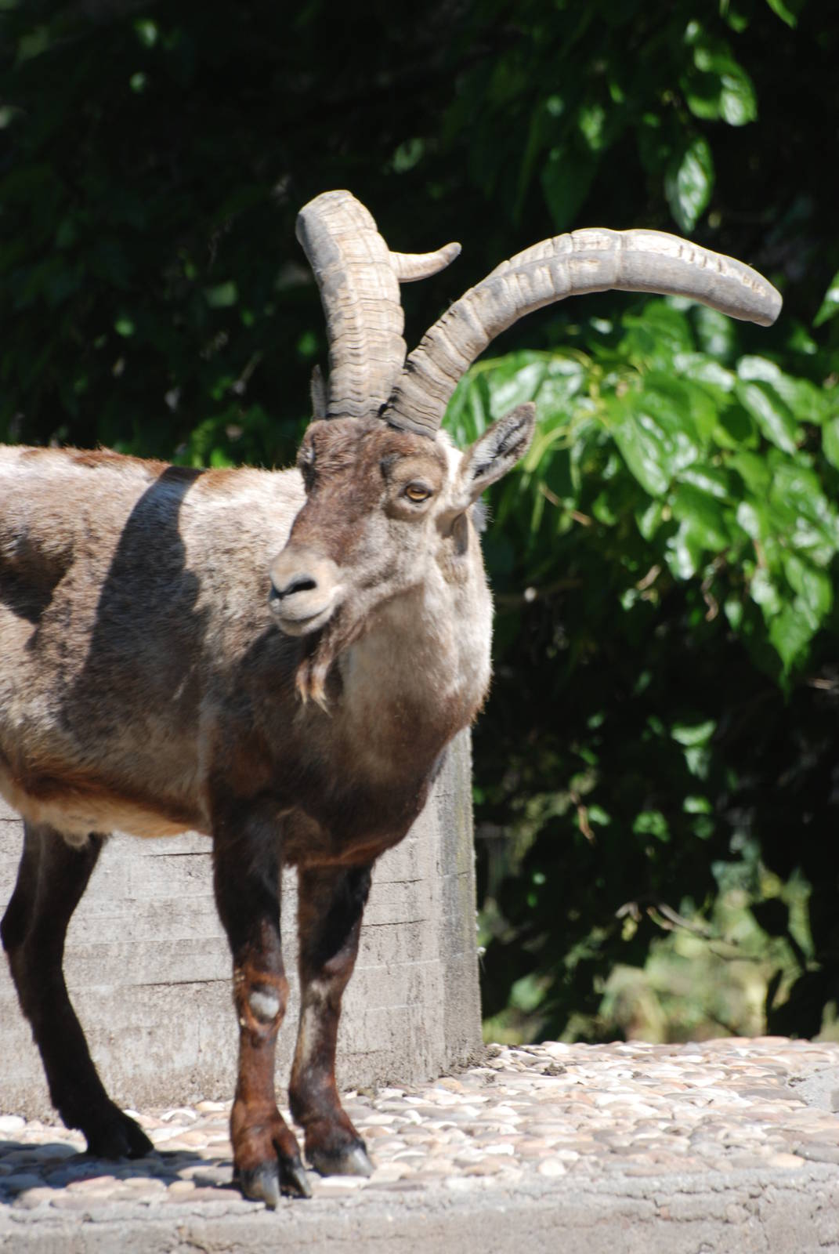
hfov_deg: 3.1
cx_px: 420
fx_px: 15686
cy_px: 627
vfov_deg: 4.6
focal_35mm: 450
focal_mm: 300
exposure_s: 1/500
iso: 250
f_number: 5.6
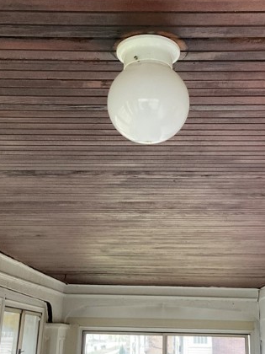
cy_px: 120
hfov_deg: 27.5
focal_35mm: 53
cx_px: 154
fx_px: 541
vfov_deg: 35.8
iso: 320
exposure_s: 1/30
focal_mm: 3
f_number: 1.8
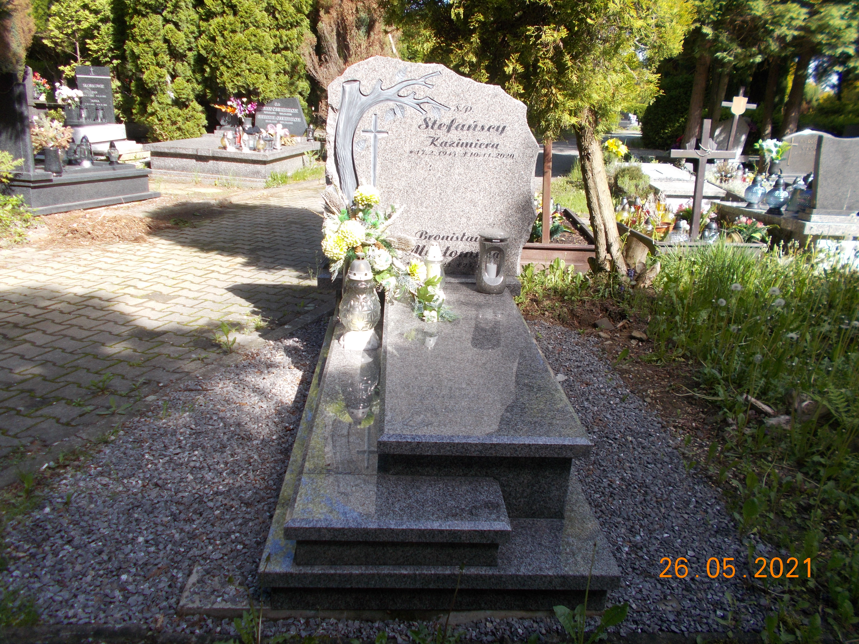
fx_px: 645
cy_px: 322
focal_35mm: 26
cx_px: 430
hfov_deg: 67.3
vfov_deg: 53.1
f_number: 3.2
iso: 80
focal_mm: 4.6
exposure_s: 1/250
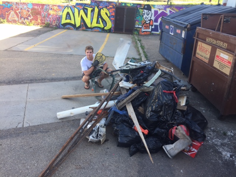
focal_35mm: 29
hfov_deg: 61.7
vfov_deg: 48.2
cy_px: 88
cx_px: 118
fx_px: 198
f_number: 2.2
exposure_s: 1/169
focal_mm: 4.15
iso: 32
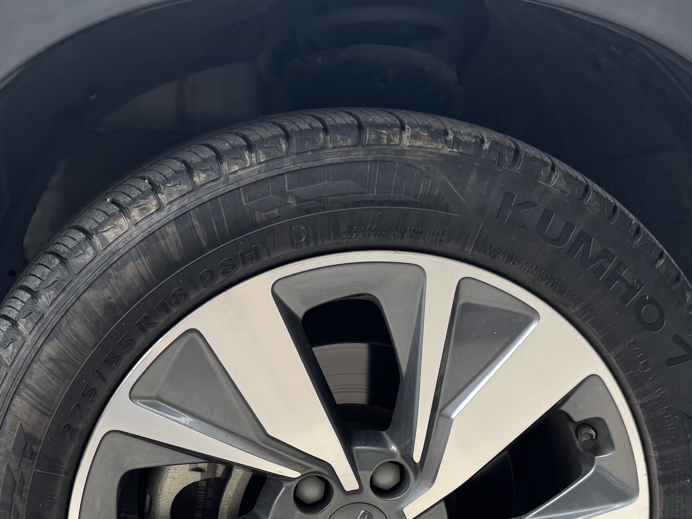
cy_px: 460
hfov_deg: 34.8
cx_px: 278
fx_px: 1099
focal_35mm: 55
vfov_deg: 25.8
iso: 125
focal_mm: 6.76
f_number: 1.78
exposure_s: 1/121
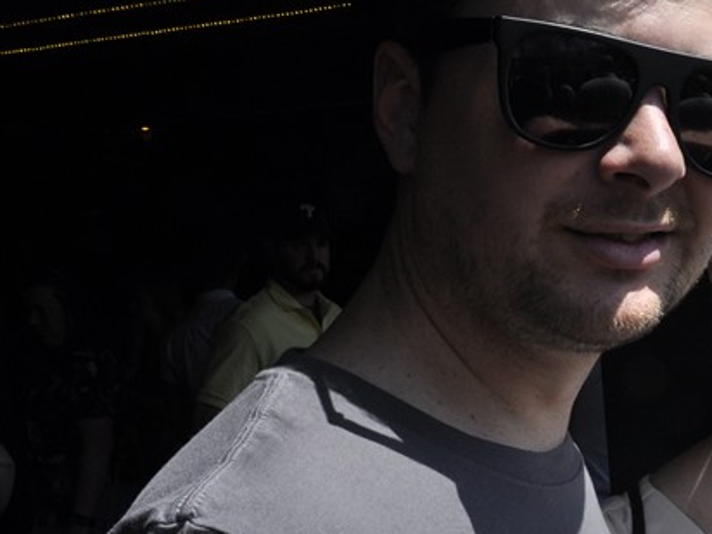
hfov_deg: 28.6
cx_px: 731
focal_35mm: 63
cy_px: 449
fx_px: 1296
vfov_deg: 22.9
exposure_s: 1/320
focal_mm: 18
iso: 400
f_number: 18
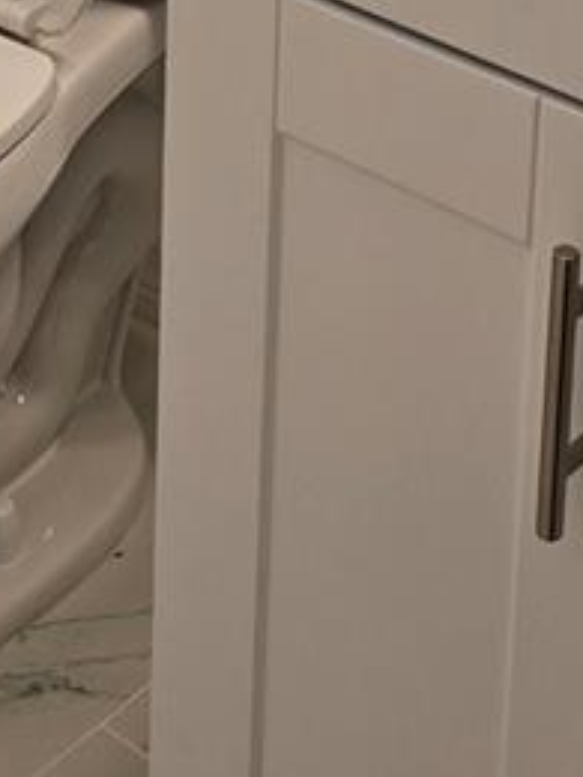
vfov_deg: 16.0
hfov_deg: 14.0
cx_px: 302
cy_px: -577
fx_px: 2380
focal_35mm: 106
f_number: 1.7
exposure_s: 1/120
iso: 40
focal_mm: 6.3
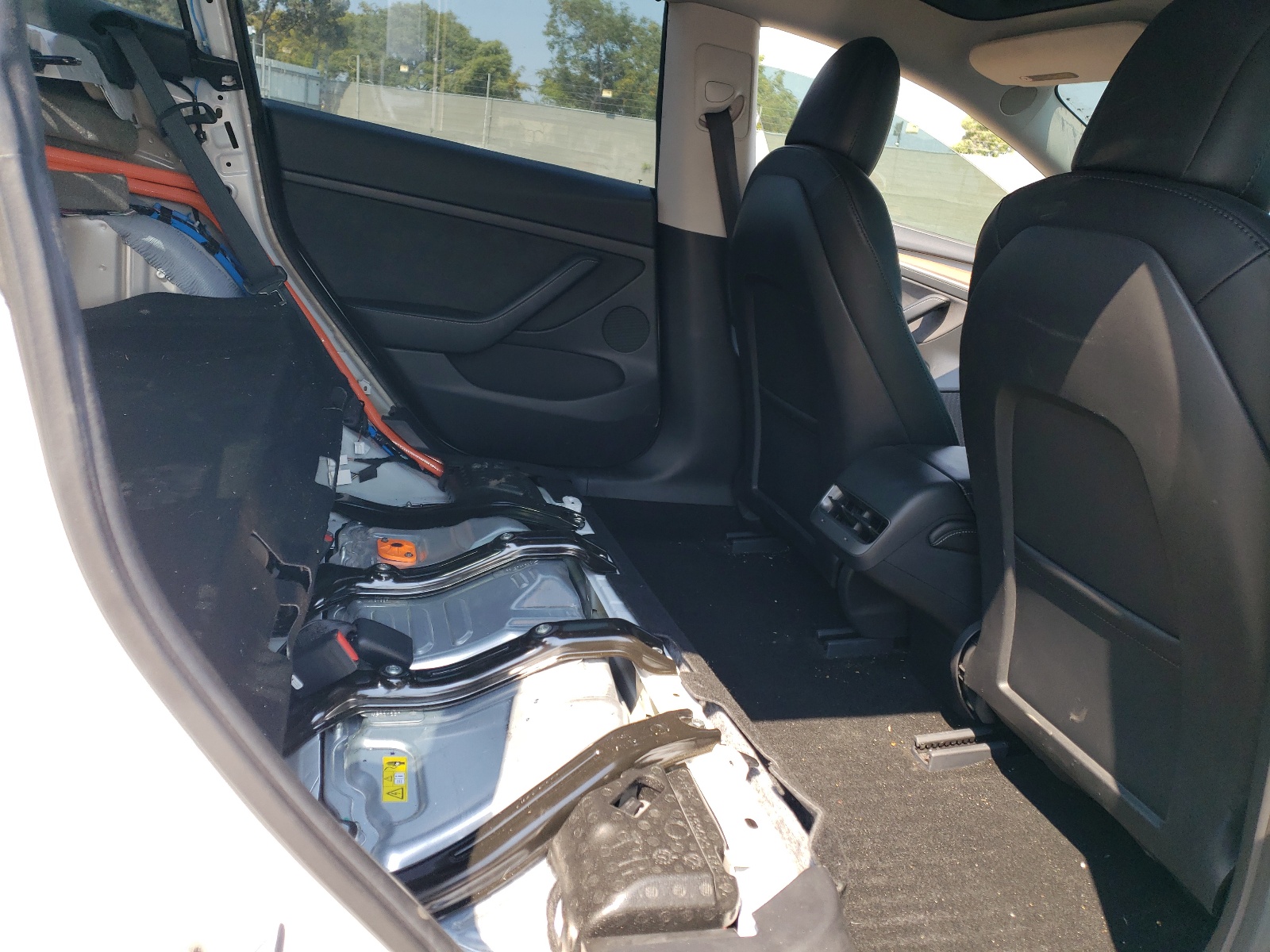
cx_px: 635
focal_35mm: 26
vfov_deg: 53.1
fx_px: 954
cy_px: 476
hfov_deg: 67.3
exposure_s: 1/455
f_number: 1.5
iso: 50
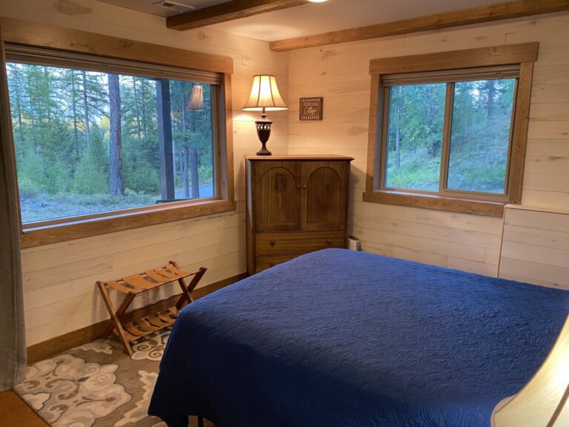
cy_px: 214
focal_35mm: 26
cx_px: 284
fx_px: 427
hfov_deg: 67.3
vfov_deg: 53.1
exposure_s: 1/60
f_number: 1.8
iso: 250
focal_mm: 4.25
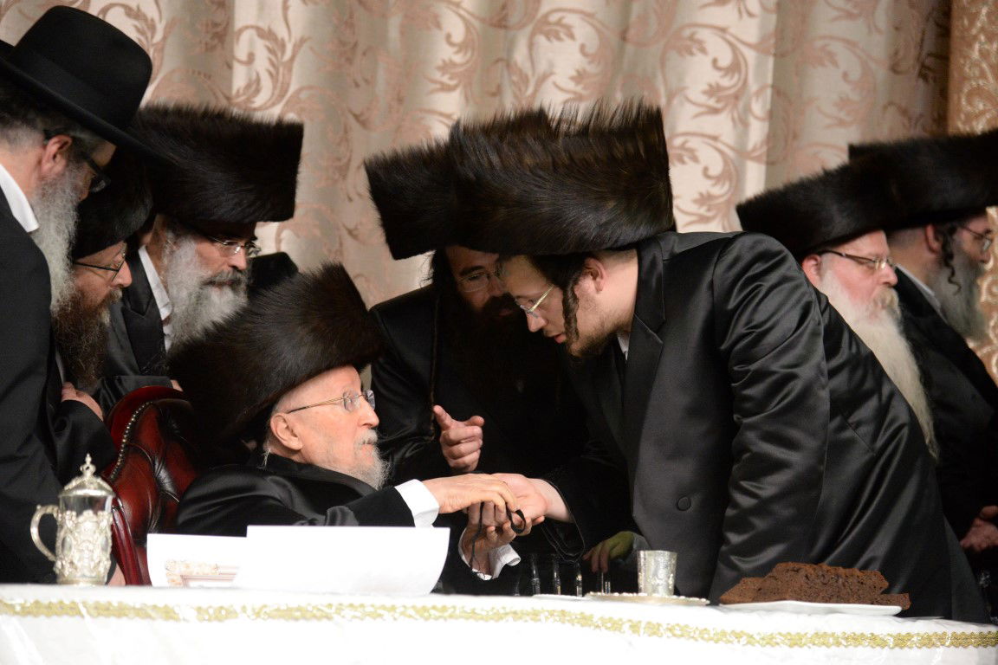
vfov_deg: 11.4
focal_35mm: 120
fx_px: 3326
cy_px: 332
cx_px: 499
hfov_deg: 17.1
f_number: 4.5
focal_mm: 120
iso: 5000
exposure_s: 1/200
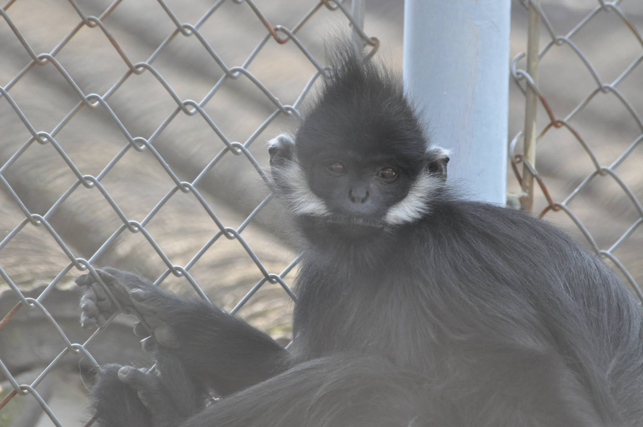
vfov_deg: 3.5
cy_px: 214
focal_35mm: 390
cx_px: 322
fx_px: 6958
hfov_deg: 5.3
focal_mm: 260
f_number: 5.6
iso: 1100
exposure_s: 1/500
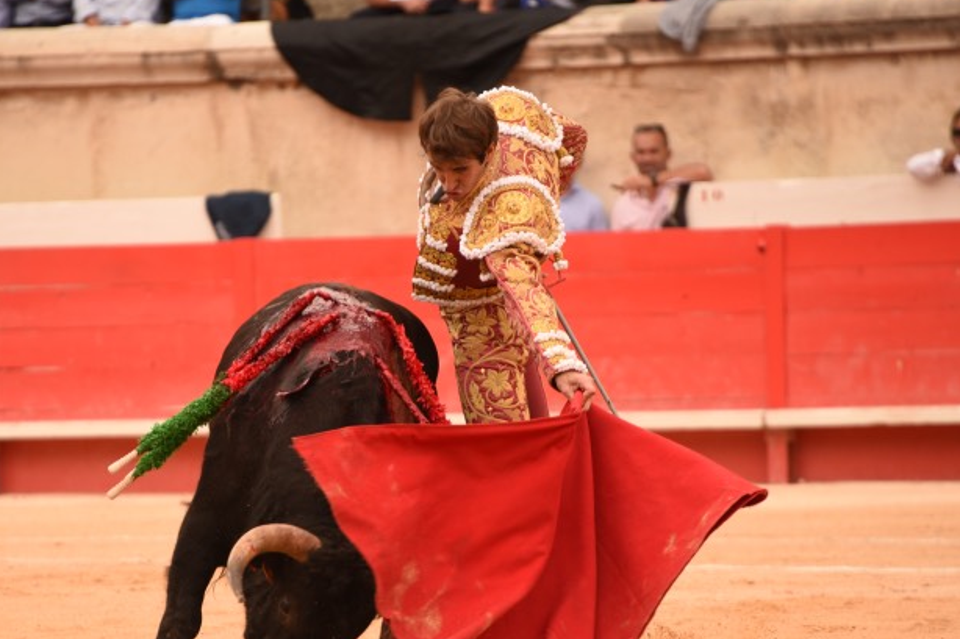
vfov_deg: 3.1
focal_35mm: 440
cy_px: 396
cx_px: 369
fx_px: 11729
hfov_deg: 4.7
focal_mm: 300
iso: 400
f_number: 5.6
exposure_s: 1/640
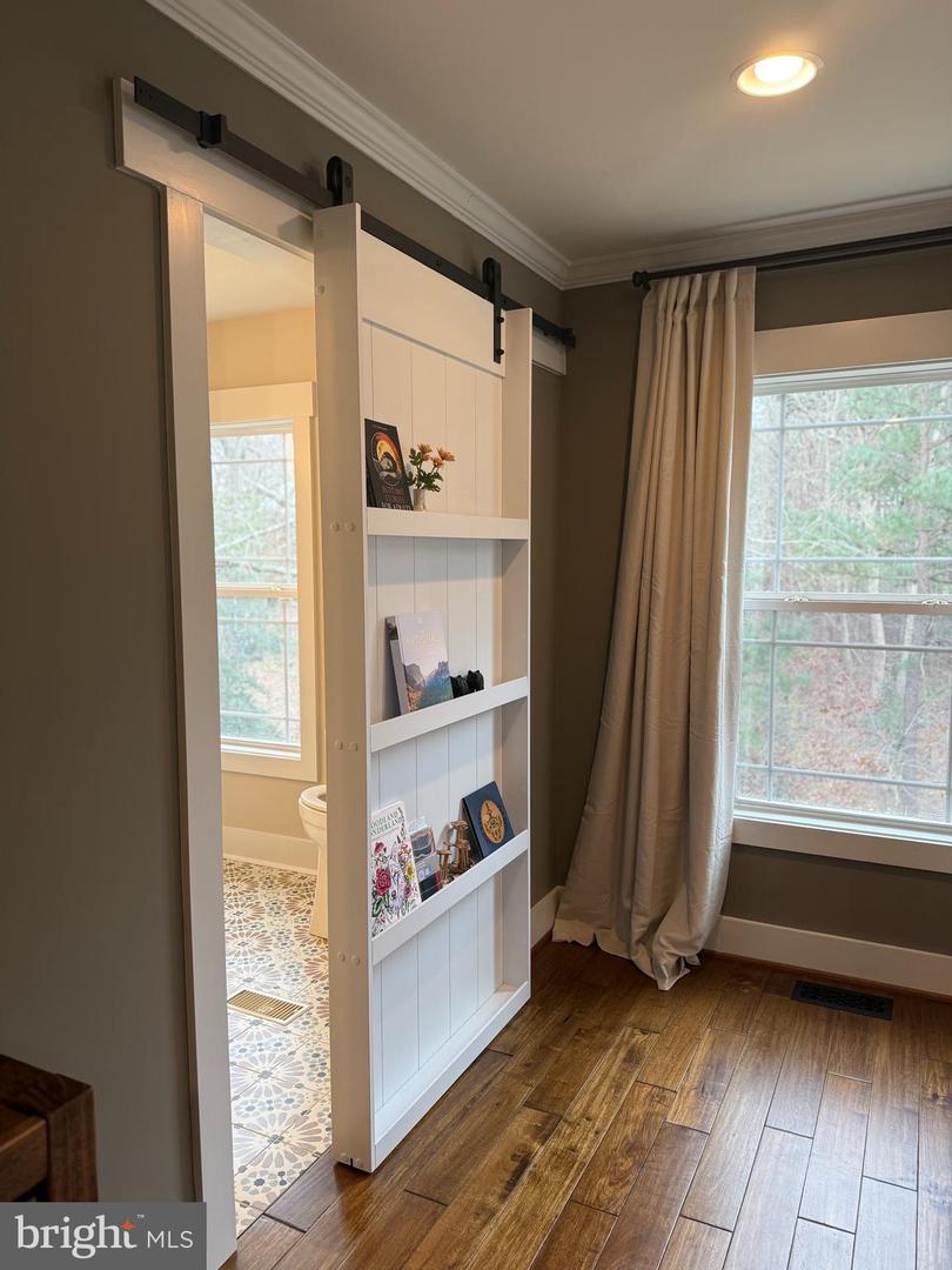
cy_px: 635
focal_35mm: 24
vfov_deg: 71.6
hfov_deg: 56.8
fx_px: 880
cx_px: 476
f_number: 1.78
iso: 125
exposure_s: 1/120
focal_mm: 6.76
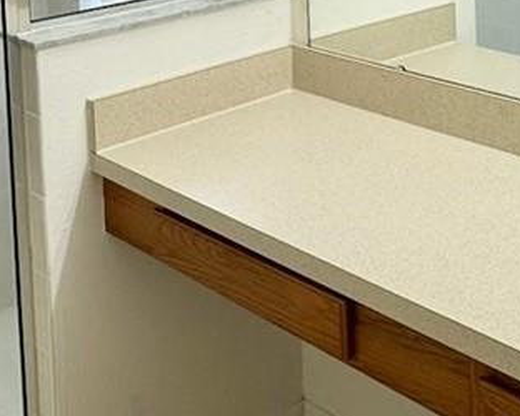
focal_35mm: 70
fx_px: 1078
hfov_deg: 27.1
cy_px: -130
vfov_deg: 20.0
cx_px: 235
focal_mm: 2.22
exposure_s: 1/148
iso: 40
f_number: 2.2
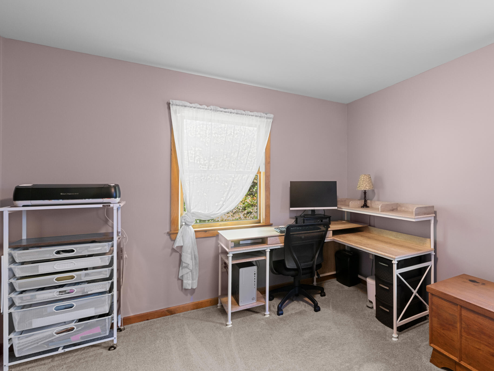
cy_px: 173
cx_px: 345
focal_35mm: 19
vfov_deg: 68.6
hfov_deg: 80.6
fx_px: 271
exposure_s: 1/1.67
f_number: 9
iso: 320
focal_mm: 14
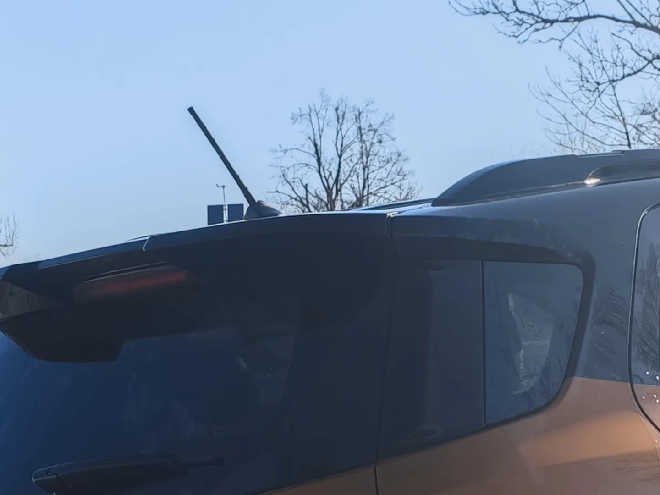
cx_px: 527
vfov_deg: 17.3
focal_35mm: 80
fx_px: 1525
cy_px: 637
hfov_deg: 24.0
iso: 50
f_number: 2.8
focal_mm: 8.72
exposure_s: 1/230
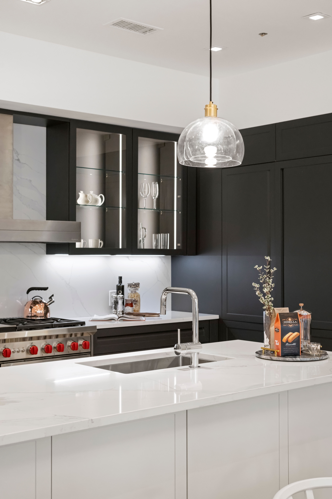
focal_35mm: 50
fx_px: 692
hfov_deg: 27.0
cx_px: 166
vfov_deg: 39.6
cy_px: 250
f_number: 6.3
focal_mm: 50
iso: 400
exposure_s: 1/100
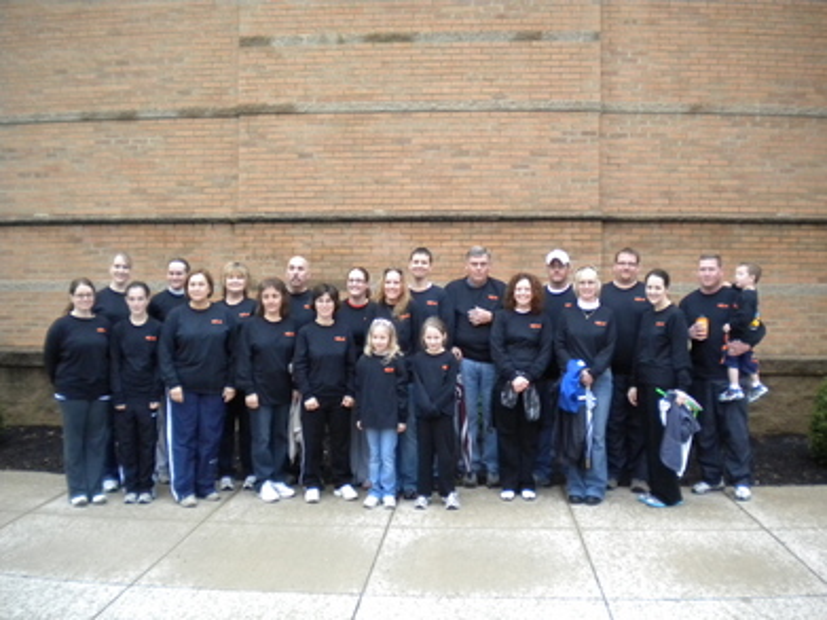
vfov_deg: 40.7
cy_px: 310
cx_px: 414
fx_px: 836
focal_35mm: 35
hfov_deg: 52.6
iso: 400
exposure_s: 1/39.5
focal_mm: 6.3
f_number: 3.1
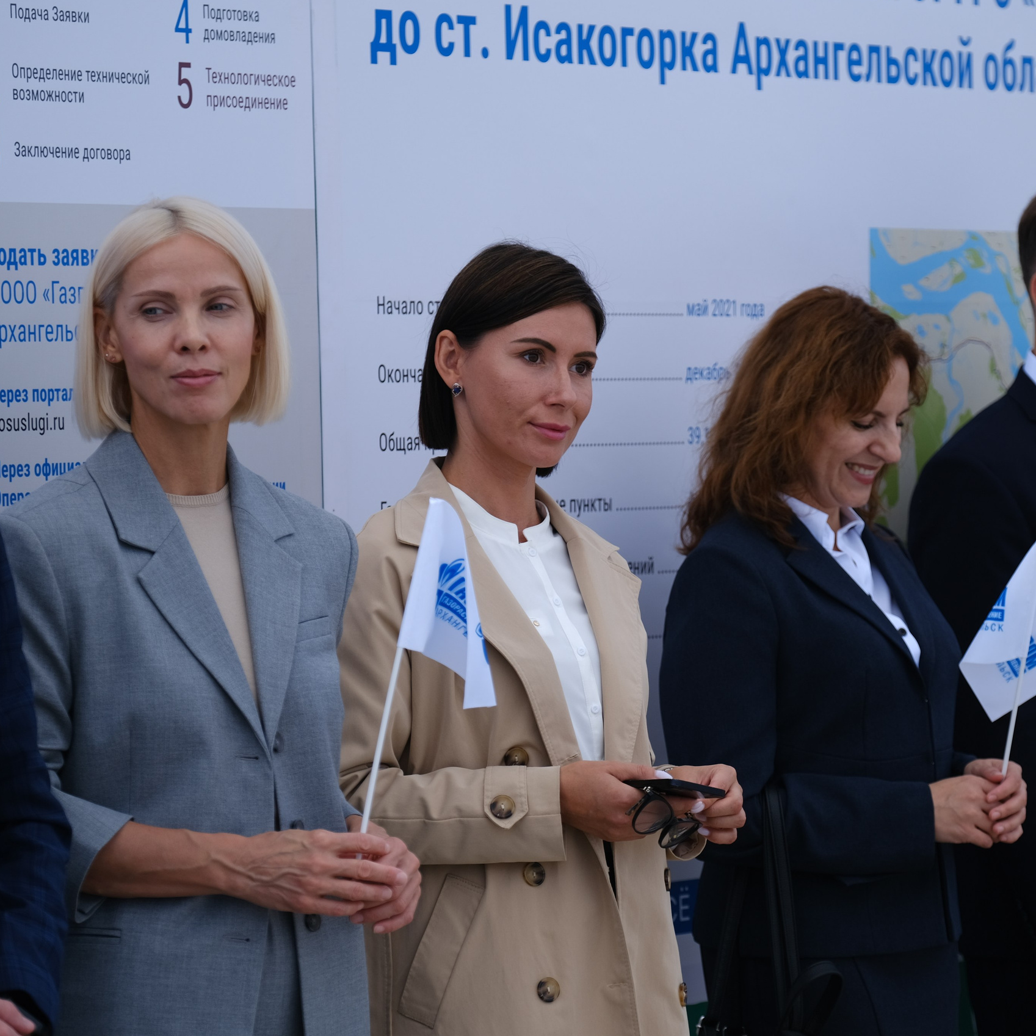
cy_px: 517
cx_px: 657
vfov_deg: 10.4
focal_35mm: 168
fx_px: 5688
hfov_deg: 10.4
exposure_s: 1/640
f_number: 2.8
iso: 80
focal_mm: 87.1
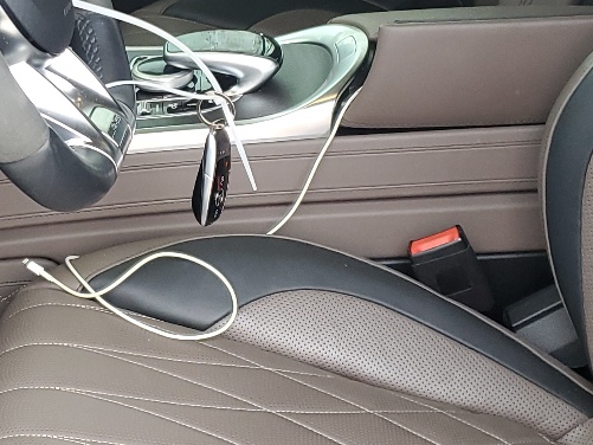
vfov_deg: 17.6
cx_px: 97
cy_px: 95
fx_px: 1422
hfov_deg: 23.1
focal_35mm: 83
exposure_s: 1/120
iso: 85
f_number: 1.5
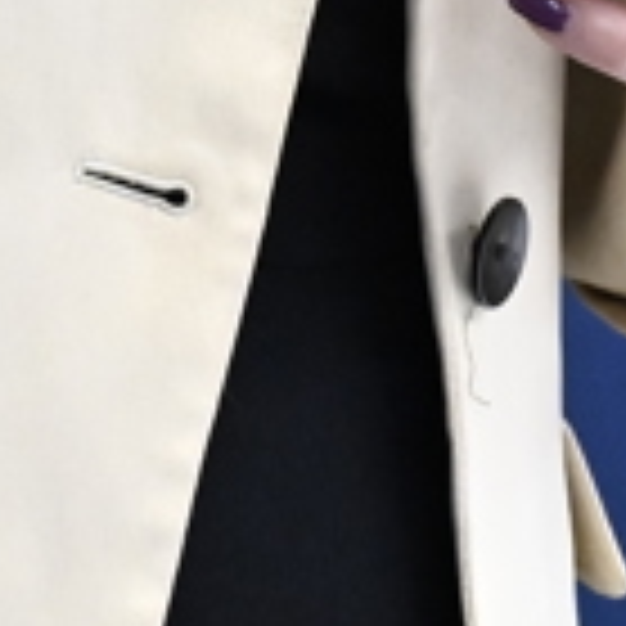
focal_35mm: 825
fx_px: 16879
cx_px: 378
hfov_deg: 2.1
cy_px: -1324
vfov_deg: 2.1
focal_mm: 99
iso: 2500
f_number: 5
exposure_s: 1/250
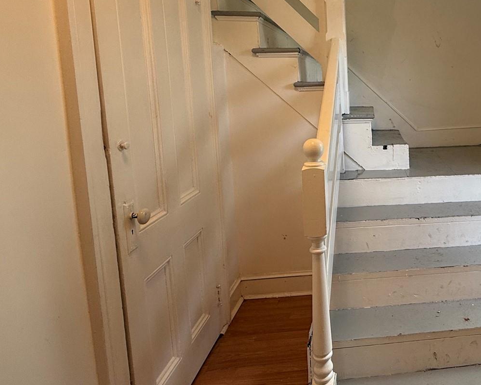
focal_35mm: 28
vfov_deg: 50.7
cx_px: 431
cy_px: 133
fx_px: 399
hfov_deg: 54.4
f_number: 2.2
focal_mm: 2.22
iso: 64
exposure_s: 1/120
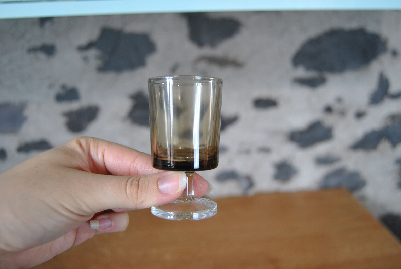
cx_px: 200
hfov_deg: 57.2
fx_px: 368
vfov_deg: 40.1
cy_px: 134
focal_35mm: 33
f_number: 3.5
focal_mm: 22
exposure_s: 1/30
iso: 320
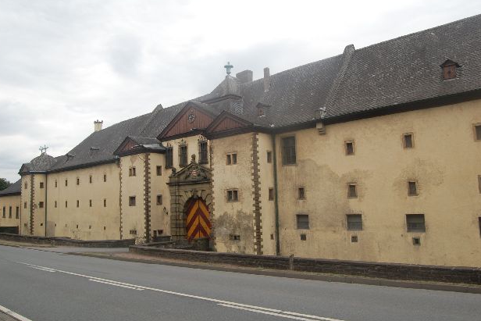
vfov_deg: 46.4
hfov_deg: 65.5
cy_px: 156
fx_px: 374
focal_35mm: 28
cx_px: 238
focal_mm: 18
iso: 400
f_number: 9
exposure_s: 1/160
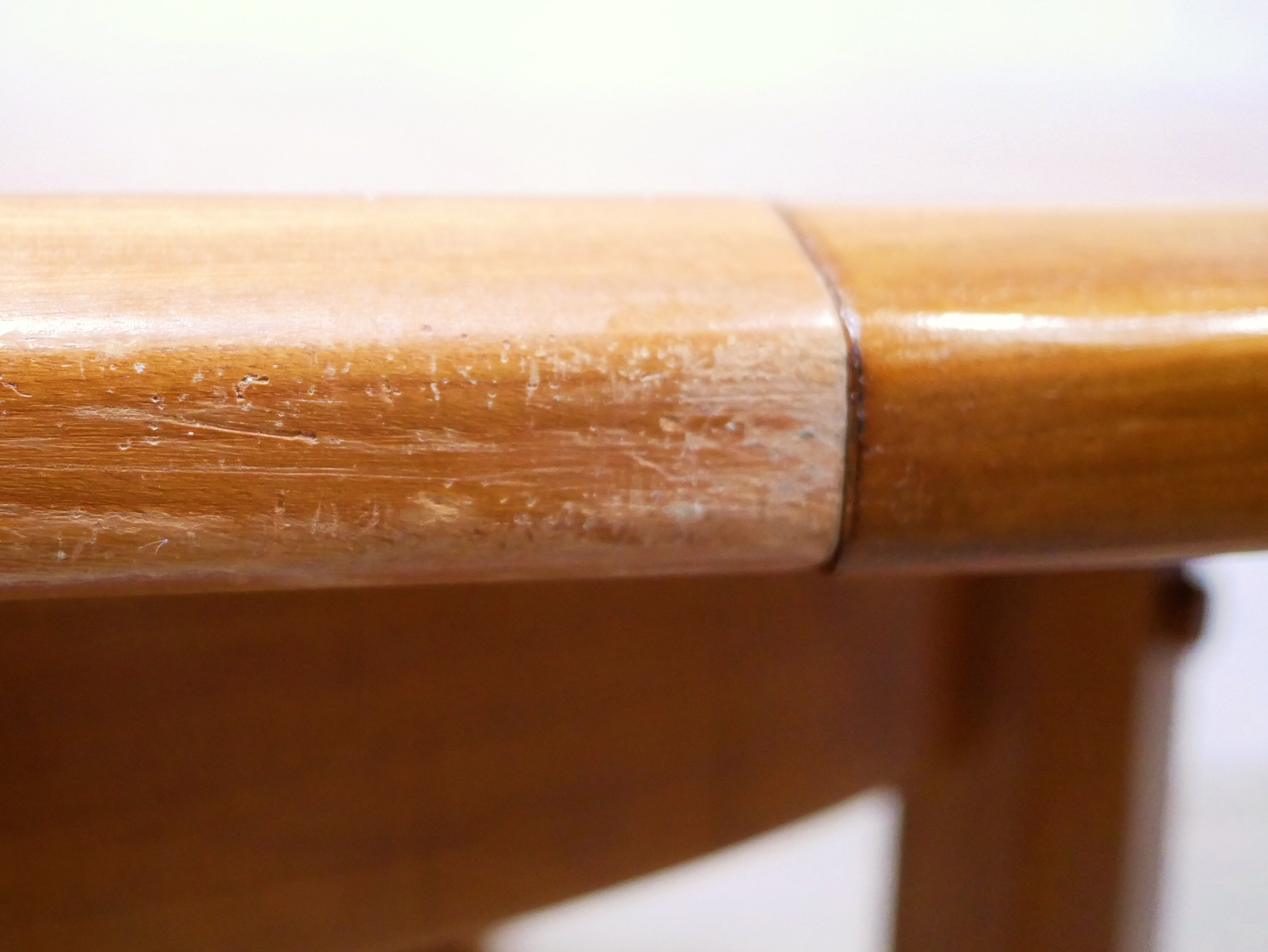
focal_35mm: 55
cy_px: 359
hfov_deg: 34.6
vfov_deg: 26.5
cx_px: 440
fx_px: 2016
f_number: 1.7
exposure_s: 1/60
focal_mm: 20
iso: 3200
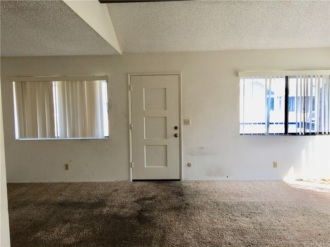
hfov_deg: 61.7
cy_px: 124
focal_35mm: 29
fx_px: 276
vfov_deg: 48.2
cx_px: 165
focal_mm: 4.15
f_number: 2.2
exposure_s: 1/120
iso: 40
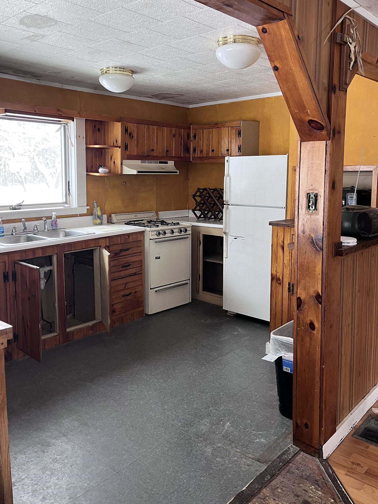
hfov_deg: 46.8
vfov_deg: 59.8
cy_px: 228
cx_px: 205
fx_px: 437
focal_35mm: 30
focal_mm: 5.1
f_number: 1.6
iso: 200
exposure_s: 1/60
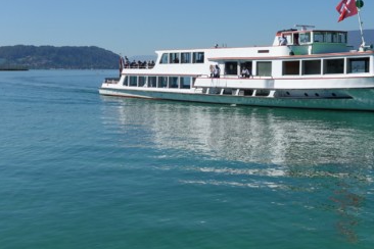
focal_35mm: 64
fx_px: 665
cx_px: 305
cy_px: 63
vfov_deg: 21.1
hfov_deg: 30.6
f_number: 5.6
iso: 125
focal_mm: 14.3
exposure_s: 1/100
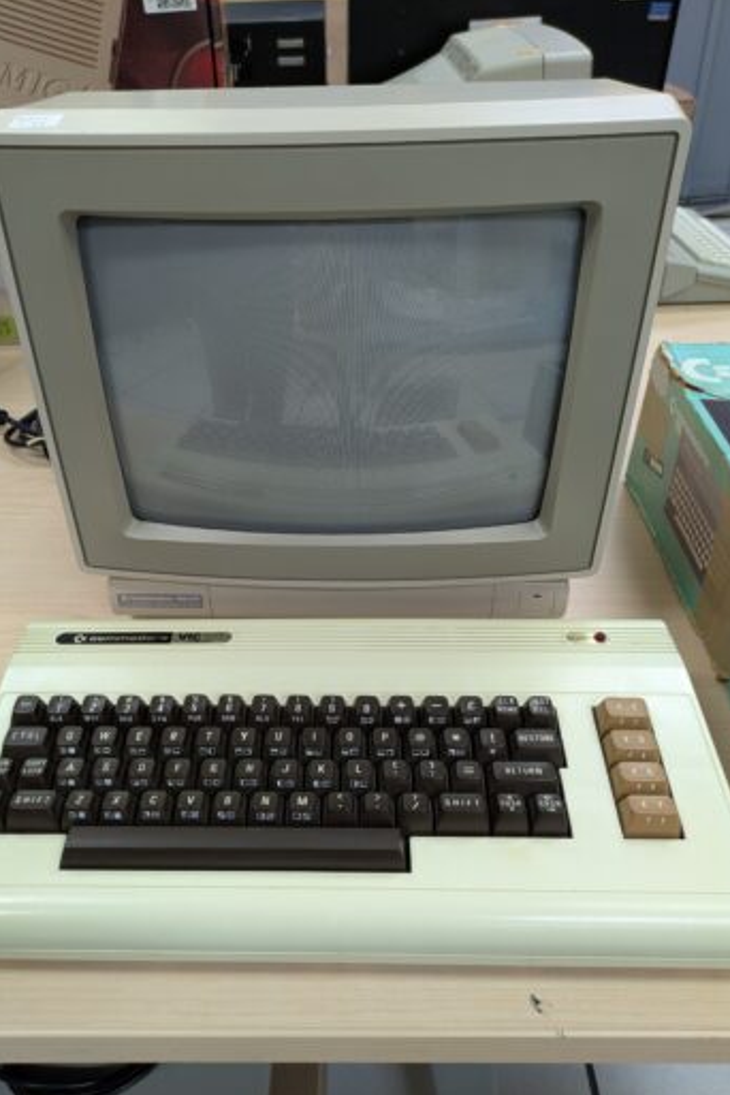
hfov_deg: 47.8
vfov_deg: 67.4
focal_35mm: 27
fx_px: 821
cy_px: 562
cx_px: 320
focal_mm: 5.43
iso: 67
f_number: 1.89
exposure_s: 1/24
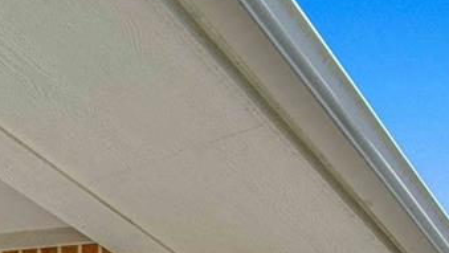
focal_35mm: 95
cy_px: 736
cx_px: -515
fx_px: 1131
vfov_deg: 9.9
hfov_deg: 16.0
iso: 100
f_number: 7.1
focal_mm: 15
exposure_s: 1/50
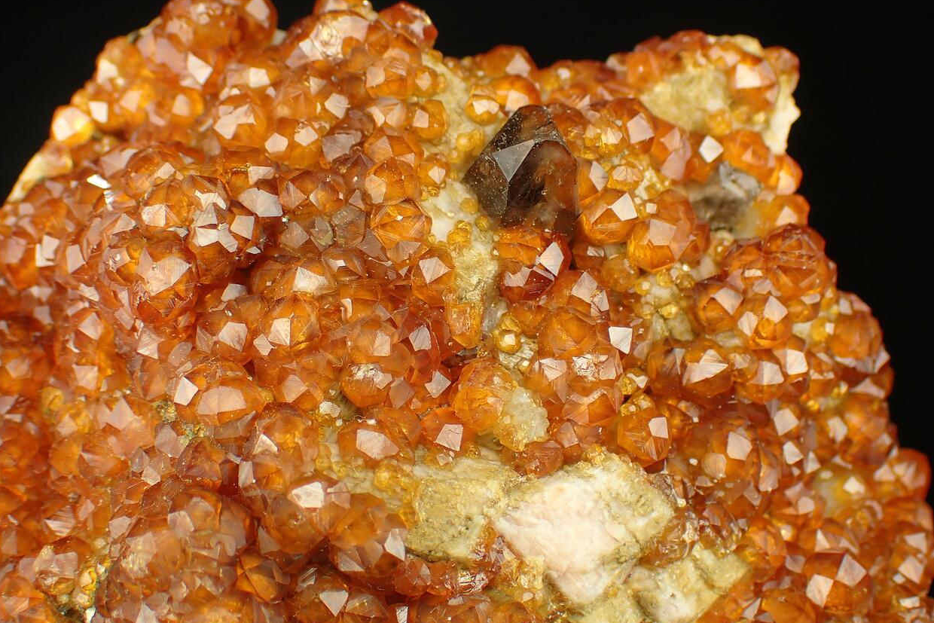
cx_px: 464
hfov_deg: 23.6
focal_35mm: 86
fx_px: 2231
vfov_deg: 15.9
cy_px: 276
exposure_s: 1/20
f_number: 4.3
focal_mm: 14.62
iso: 100
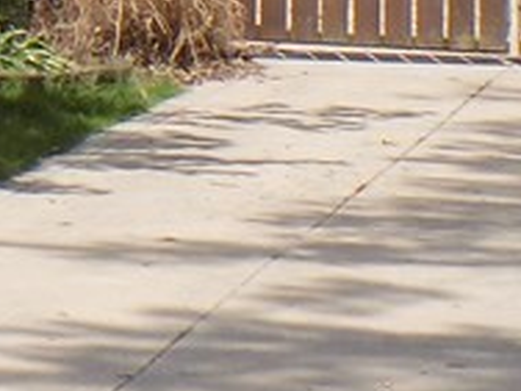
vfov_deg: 5.7
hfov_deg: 7.5
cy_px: -646
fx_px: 3763
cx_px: -579
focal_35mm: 250
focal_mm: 8.1
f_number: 3.7
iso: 80
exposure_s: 1/640
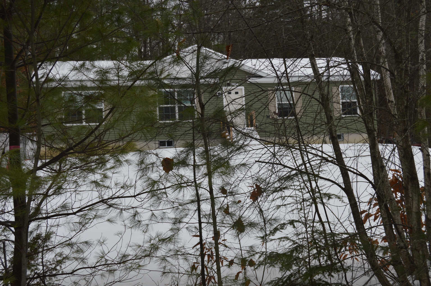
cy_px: 143
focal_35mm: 51
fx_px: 610
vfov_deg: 26.4
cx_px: 216
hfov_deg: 38.9
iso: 100
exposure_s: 1/160
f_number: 7.1
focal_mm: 34
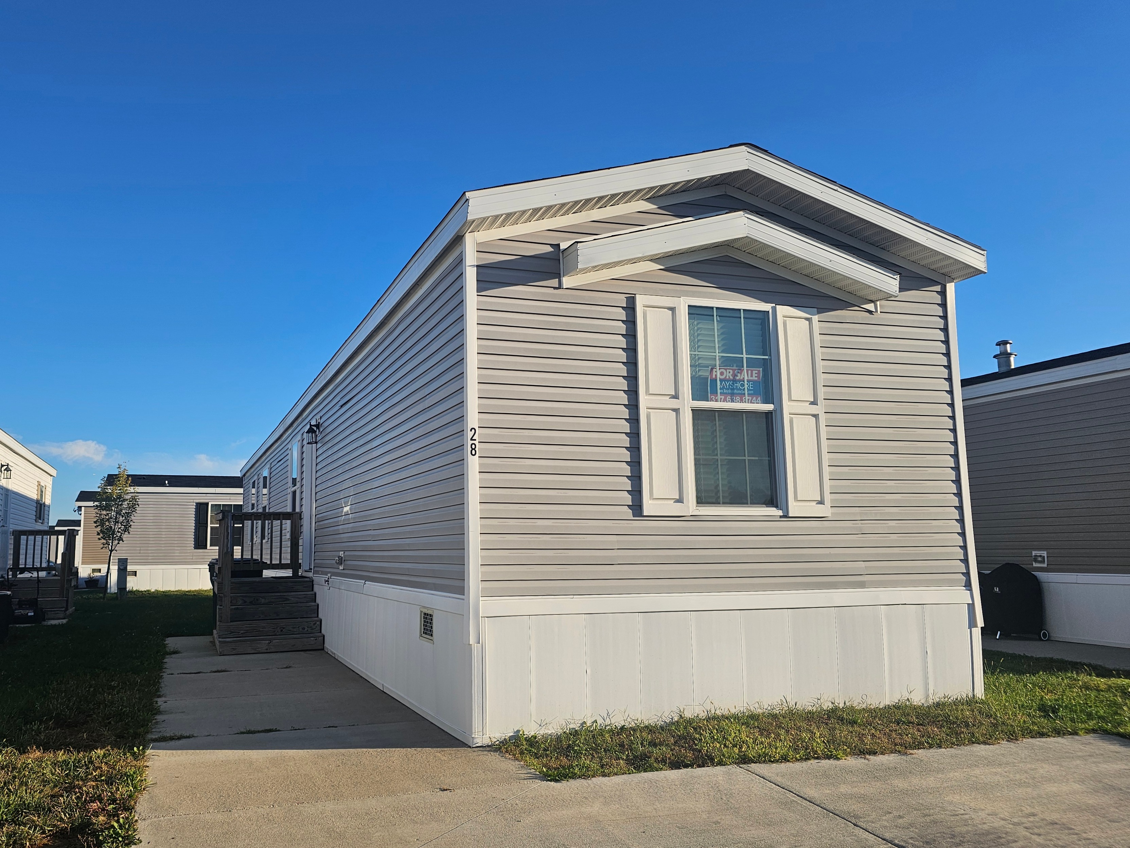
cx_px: 565
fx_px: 751
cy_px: 424
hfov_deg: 73.9
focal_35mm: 23
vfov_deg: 58.9
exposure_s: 1/1372
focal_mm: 6.3
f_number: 1.7
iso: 16
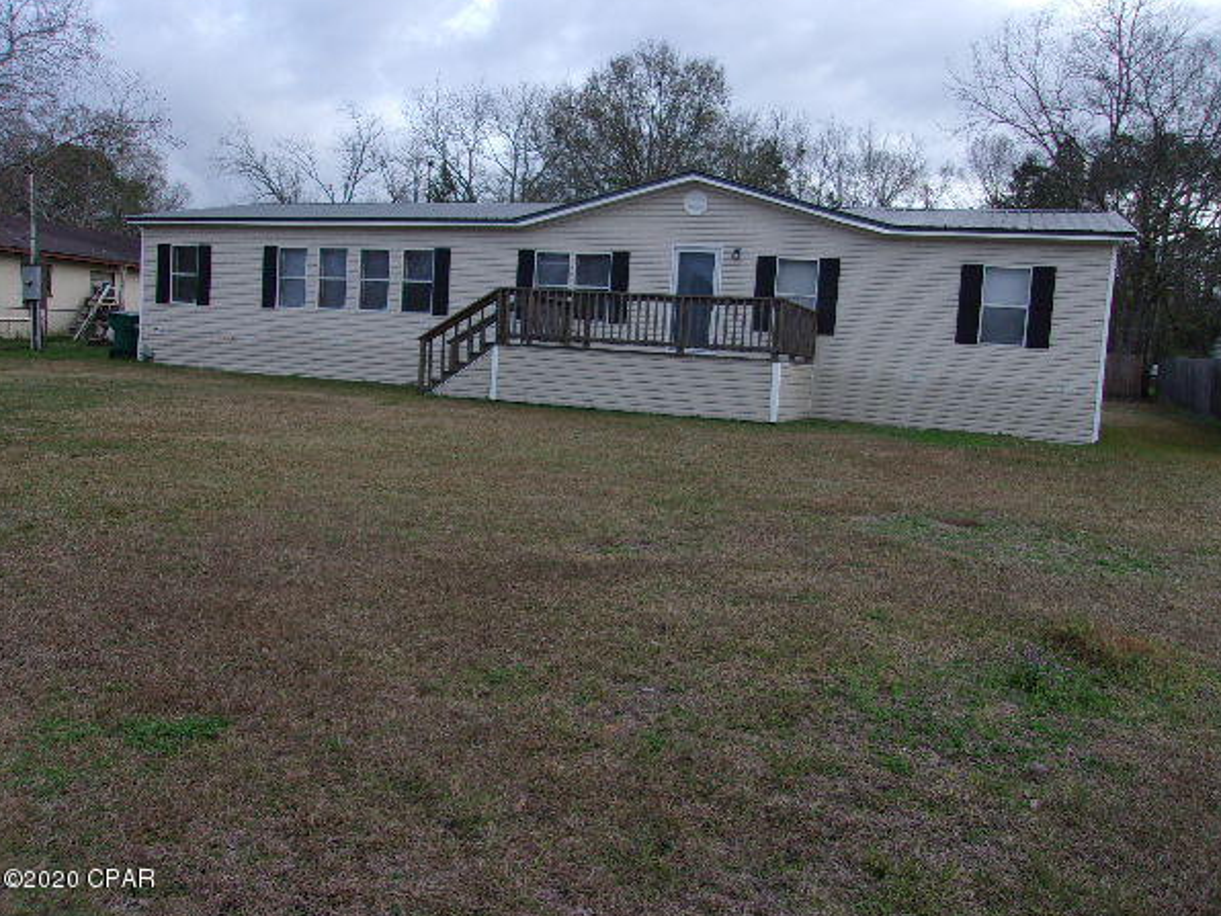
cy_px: 428
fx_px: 1023
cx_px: 647
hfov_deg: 61.6
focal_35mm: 29
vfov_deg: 48.2
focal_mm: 4.9
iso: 80
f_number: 3
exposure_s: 1/70
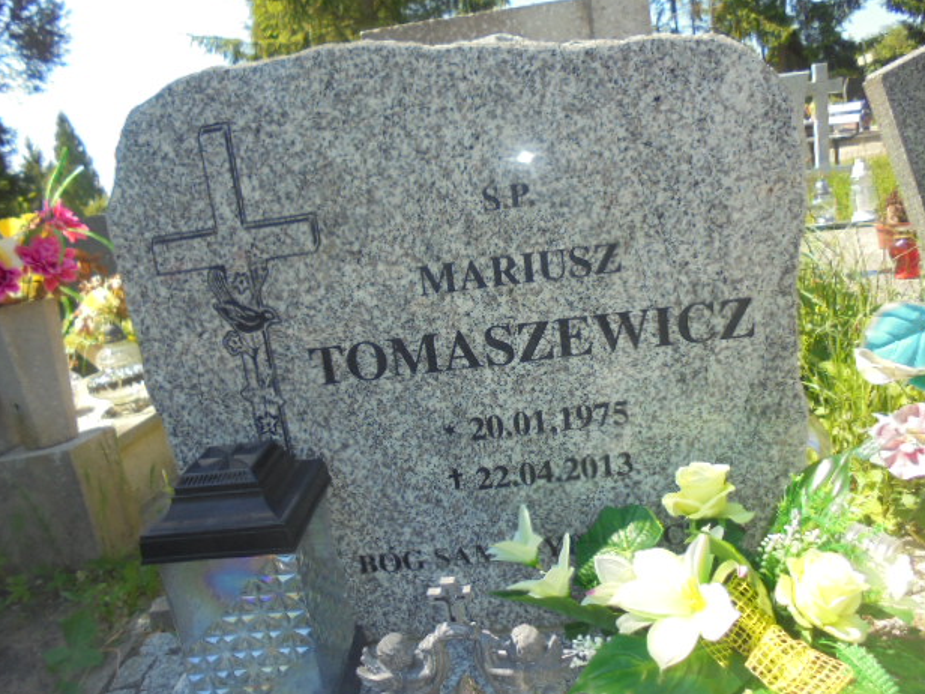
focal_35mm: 27
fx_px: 721
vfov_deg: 51.4
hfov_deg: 65.3
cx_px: 475
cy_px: 342
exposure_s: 1/320
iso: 100
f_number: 3.5
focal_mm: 4.6
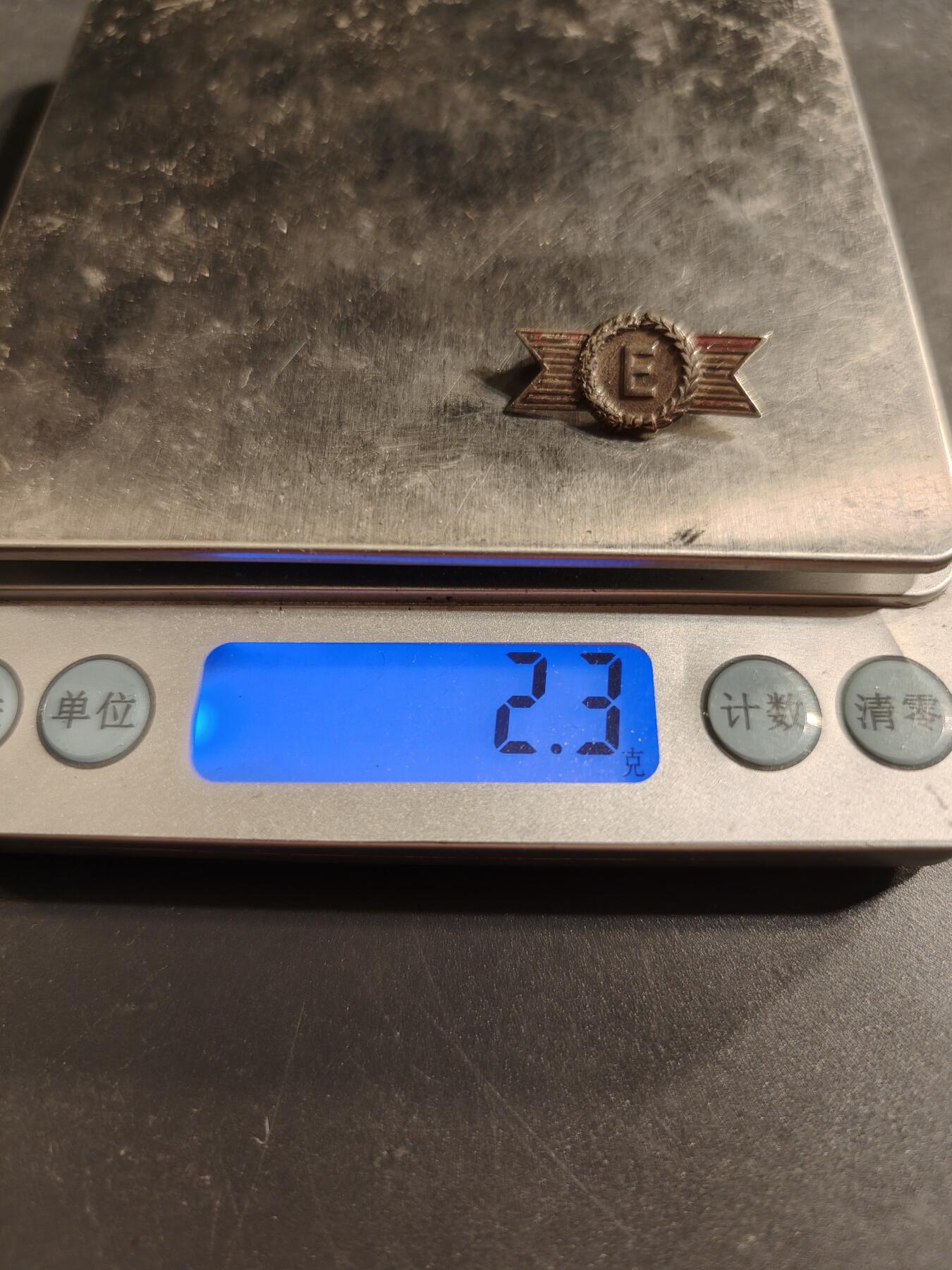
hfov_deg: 58.9
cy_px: 635
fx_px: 843
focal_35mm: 23
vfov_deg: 73.9
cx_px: 476
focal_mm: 6.06
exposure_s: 1/167
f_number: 1.6
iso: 250
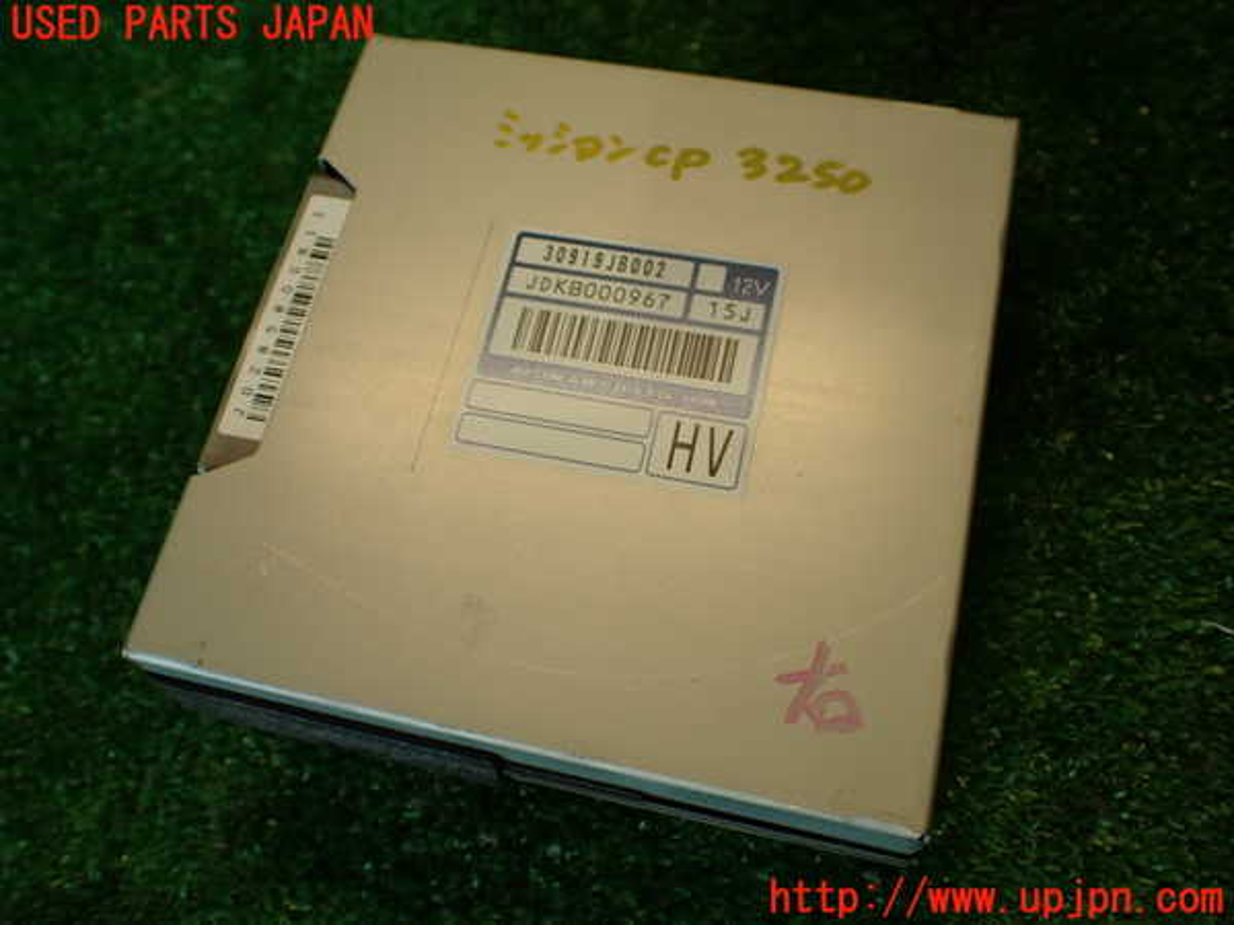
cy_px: 462
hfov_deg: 56.8
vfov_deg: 44.2
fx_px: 1141
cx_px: 617
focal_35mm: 32
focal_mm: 5.79
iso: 100
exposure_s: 1/60
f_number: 2.4
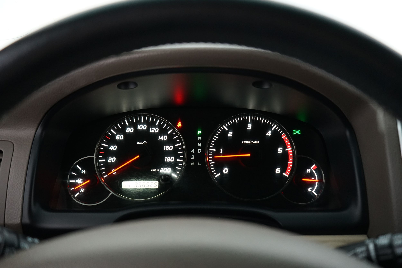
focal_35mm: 36
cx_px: 201
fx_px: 402
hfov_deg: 53.1
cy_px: 134
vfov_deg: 36.9
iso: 2000
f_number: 4
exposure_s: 1/30
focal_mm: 36
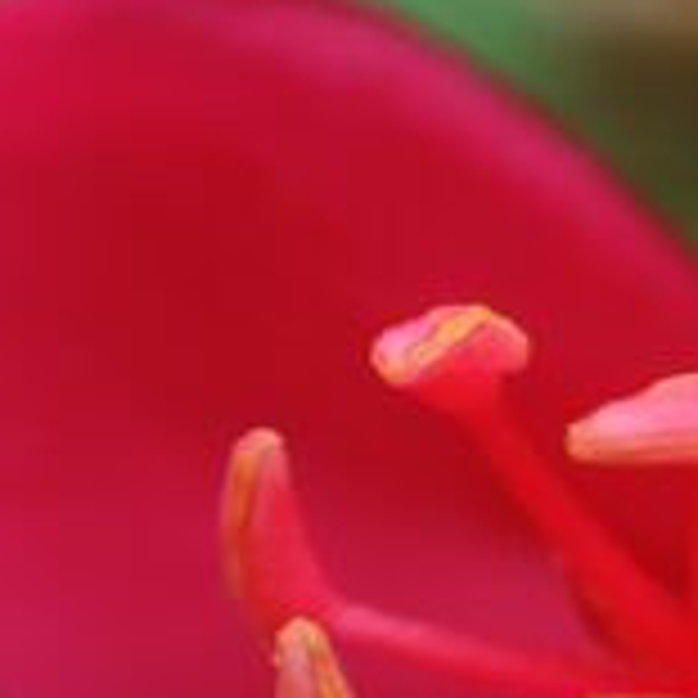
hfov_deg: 11.0
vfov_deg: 11.1
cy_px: 680
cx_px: 815
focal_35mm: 156
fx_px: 3559
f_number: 2.4
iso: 50
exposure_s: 1/214
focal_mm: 4.1
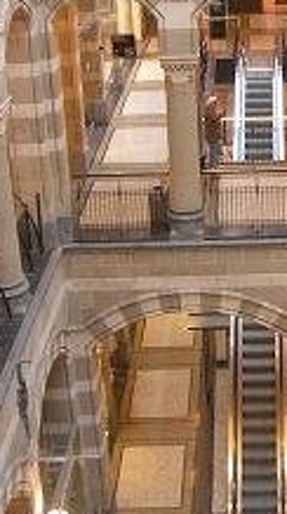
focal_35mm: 73
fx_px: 991
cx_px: 322
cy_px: 210
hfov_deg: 16.0
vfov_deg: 28.9
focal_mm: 7.8
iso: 50
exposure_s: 1/6
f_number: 2.8
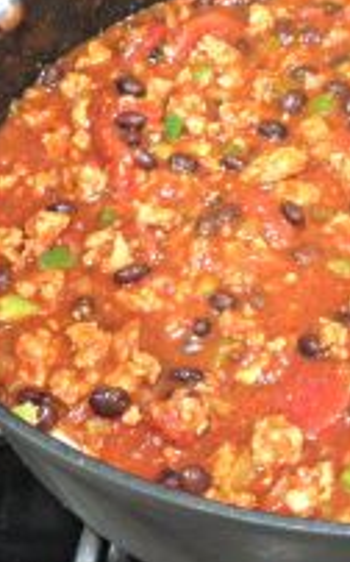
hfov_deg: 18.5
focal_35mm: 68
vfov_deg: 30.1
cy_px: 218
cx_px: 362
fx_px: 1039
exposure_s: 1/15
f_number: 2.4
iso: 400
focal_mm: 4.12
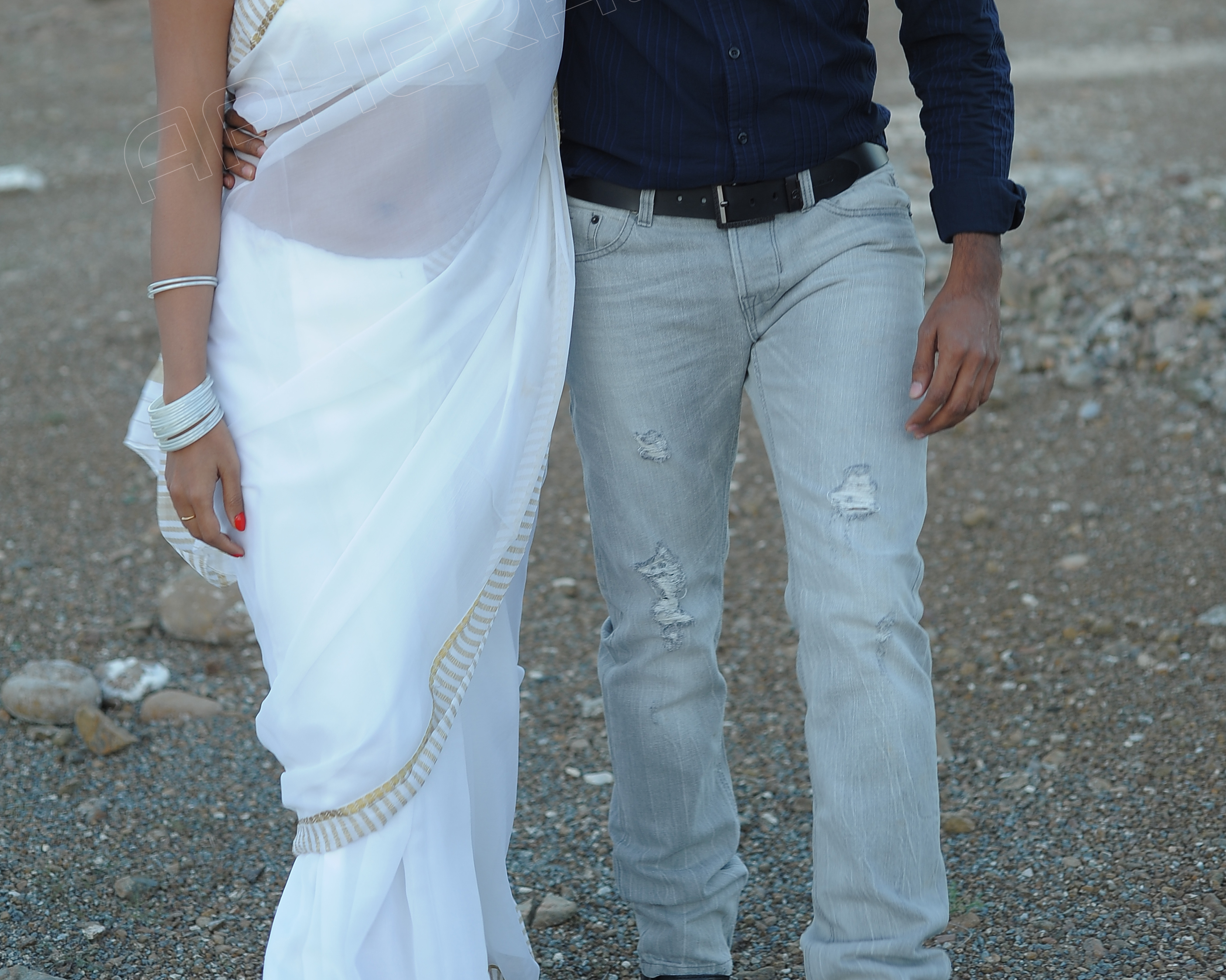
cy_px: 179
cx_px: 612
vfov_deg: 21.3
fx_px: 2576
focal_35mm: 71
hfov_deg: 26.8
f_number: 2.8
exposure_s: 1/160
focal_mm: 50
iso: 200
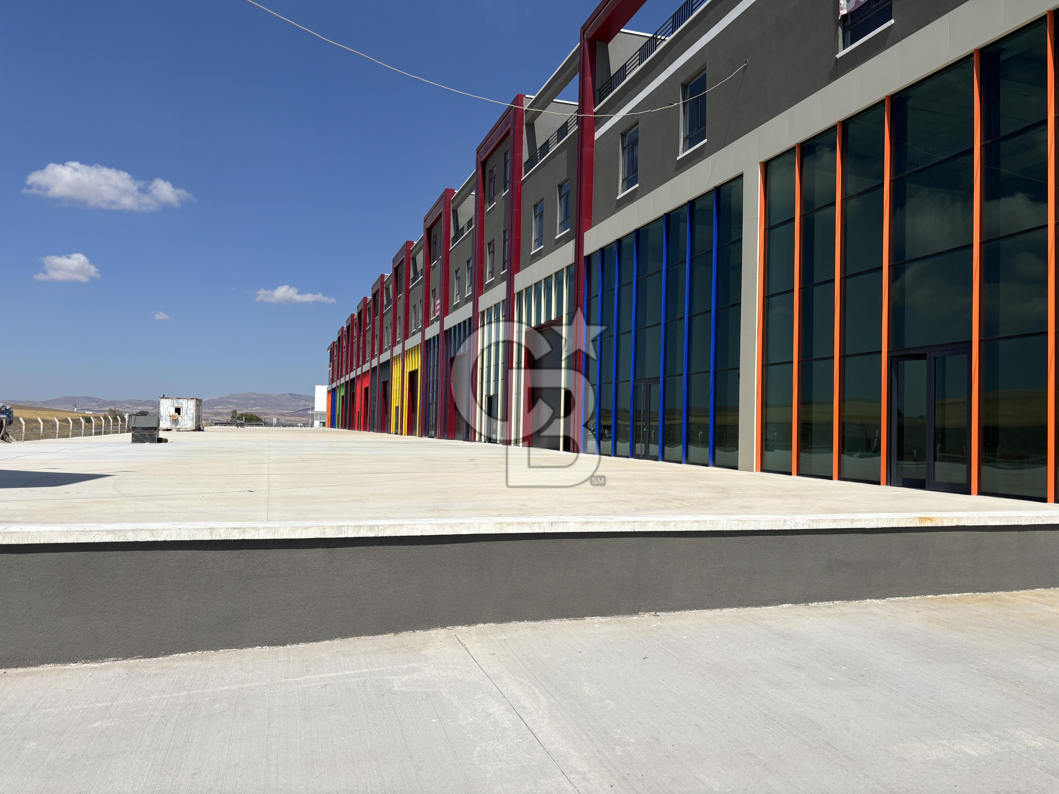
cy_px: 397
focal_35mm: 26
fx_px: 795
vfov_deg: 53.1
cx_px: 530
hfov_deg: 67.3
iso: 50
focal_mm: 5.96
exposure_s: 1/7194
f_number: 1.6
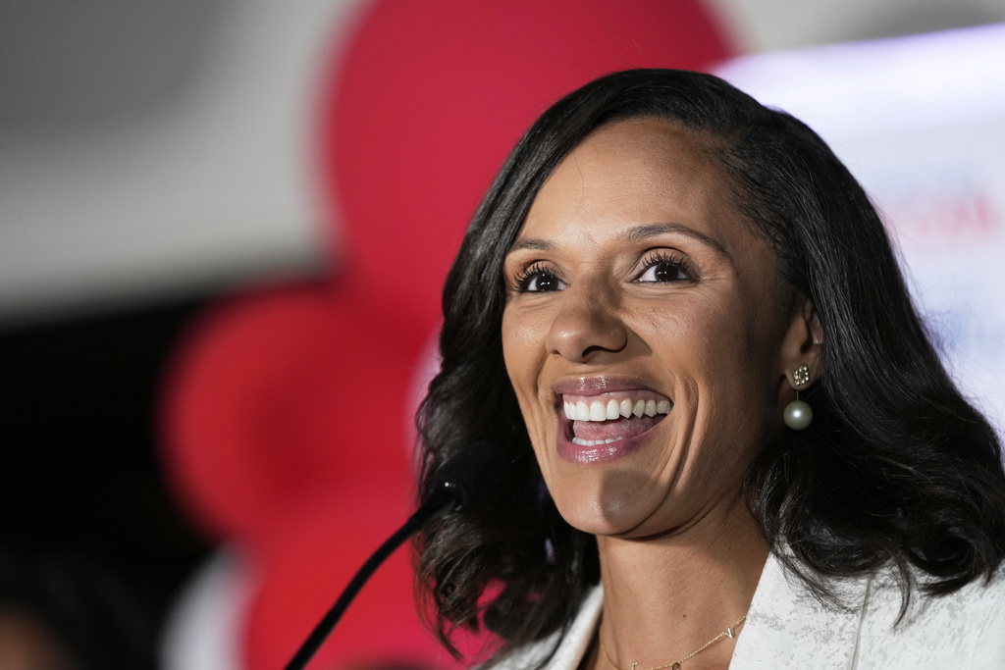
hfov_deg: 10.9
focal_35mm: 189
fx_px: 5277
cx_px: 502
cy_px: 335
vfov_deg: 7.3
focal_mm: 189
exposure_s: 1/400
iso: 1600
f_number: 3.2
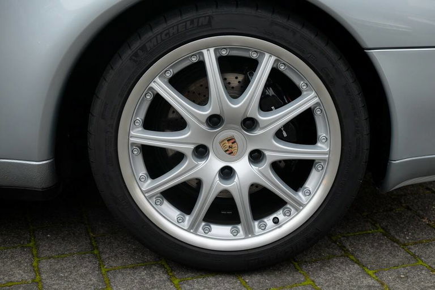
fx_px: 713
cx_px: 218
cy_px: 145
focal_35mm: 59
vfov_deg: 23.0
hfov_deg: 33.9
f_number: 4.5
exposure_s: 1/140
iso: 200
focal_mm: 39
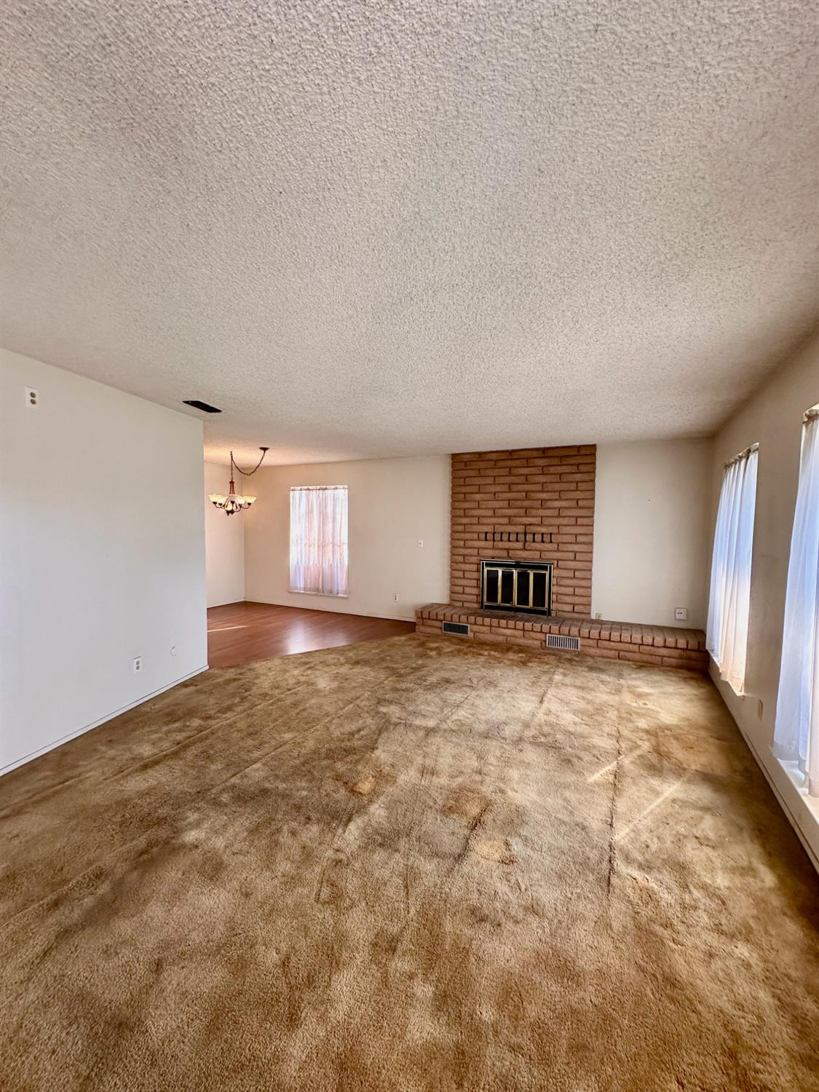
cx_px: 410
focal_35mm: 14
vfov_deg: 102.1
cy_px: 546
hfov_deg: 85.7
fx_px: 442
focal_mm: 2.22
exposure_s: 1/60
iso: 160
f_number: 2.2
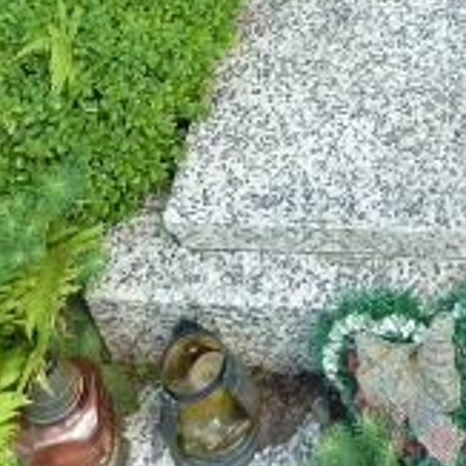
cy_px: -217
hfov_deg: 25.7
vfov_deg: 22.2
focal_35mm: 65
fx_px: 990
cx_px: 417
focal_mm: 4.1
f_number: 3.3
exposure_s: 1/80
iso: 80
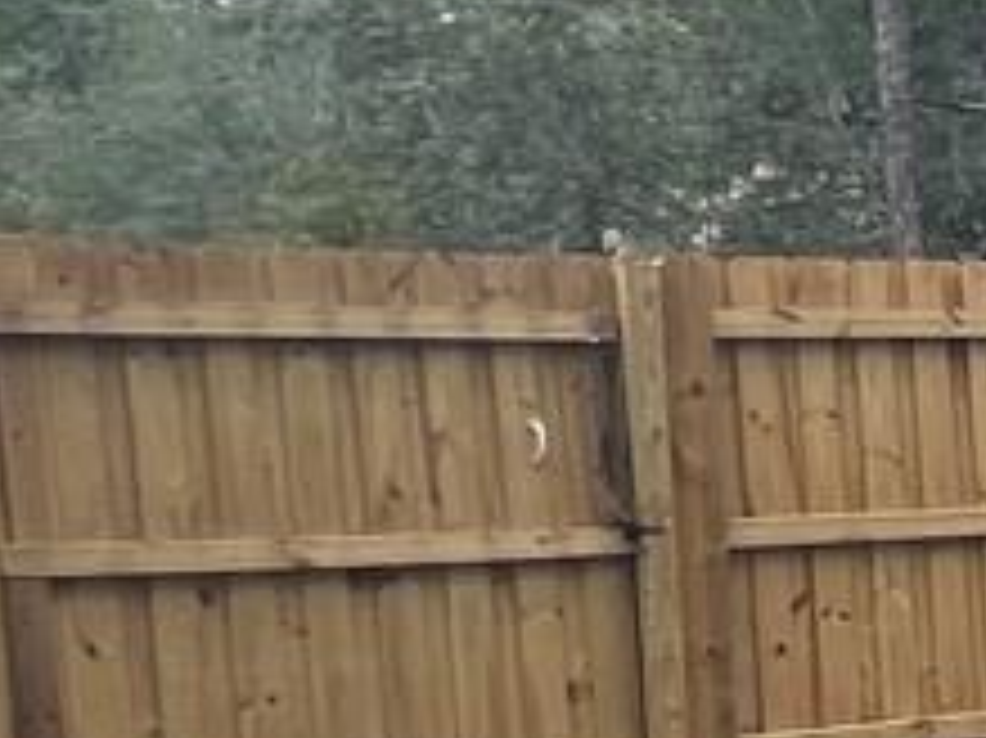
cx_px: 2724
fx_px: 2704
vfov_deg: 15.5
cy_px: 554
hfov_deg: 12.5
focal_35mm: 95
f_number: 1.8
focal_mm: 1.57
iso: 32
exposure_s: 1/742
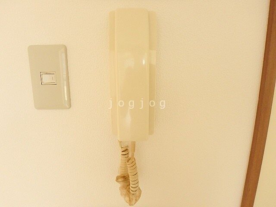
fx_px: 167
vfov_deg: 63.4
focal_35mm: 21
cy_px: 104
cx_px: 138
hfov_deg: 79.0
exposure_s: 1/30
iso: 320
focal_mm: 3.7
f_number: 3.5
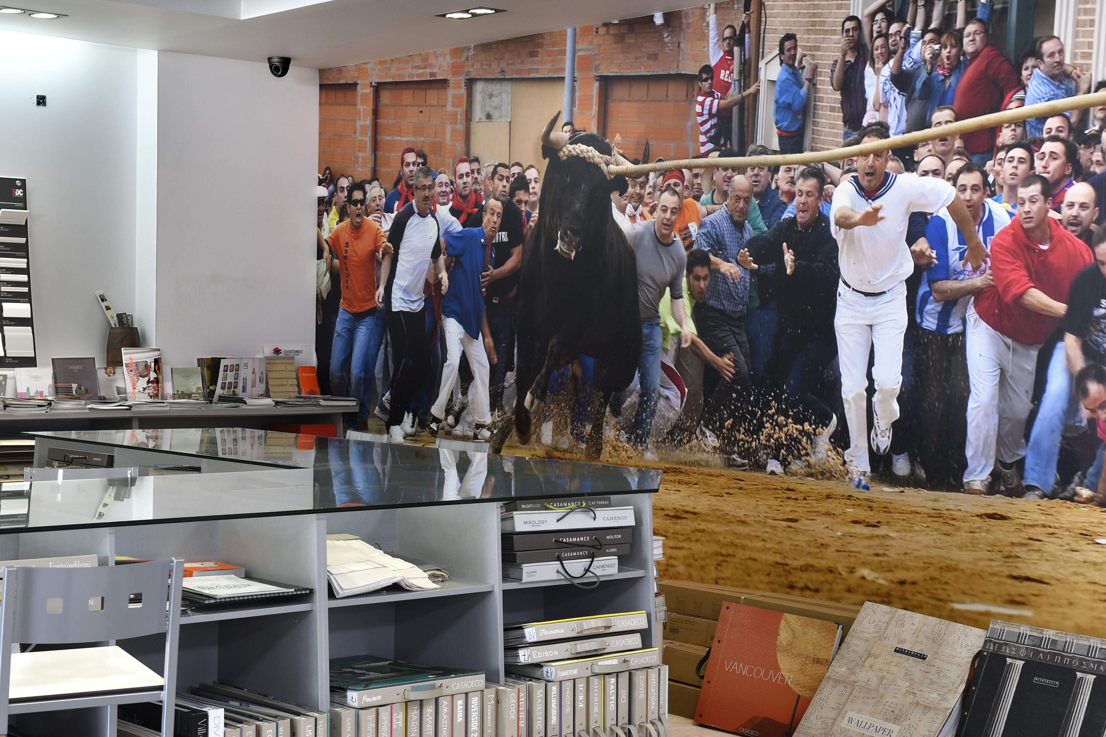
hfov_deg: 33.8
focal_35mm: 59
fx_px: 1812
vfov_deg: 23.0
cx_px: 448
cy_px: 372
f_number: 5.6
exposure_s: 1/6
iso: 100
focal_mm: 32
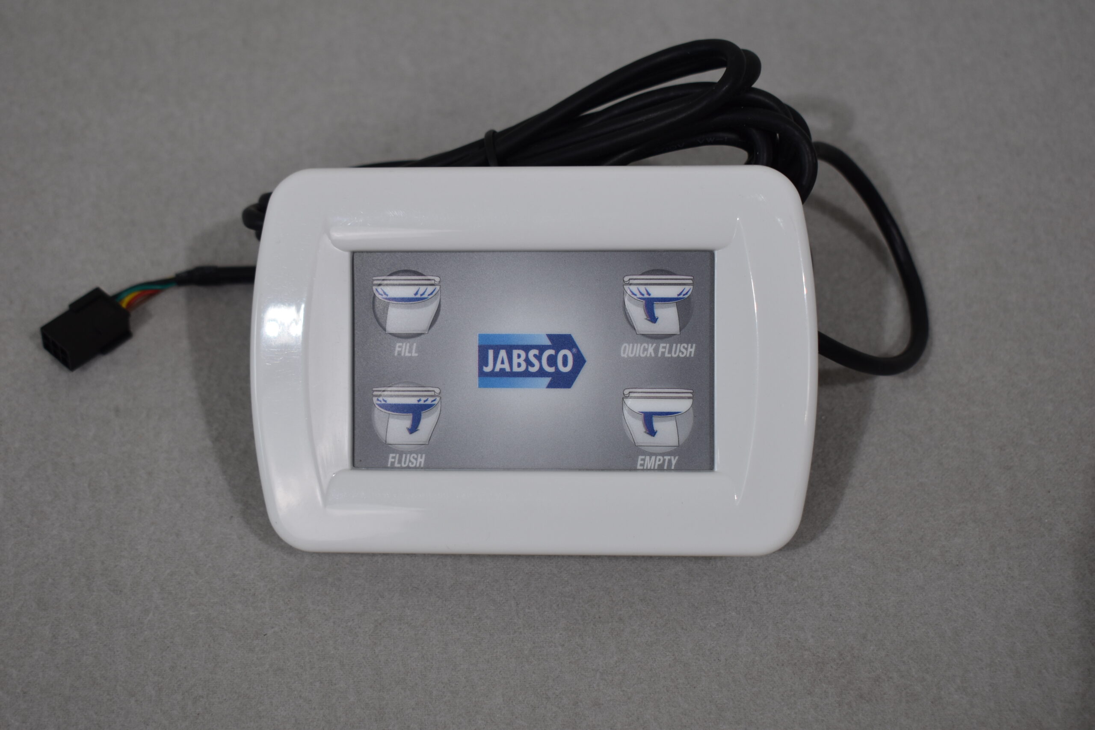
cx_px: 548
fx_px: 1734
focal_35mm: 57
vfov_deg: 23.8
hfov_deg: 35.1
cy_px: 365
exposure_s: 1/125
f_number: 5.6
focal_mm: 38
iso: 220
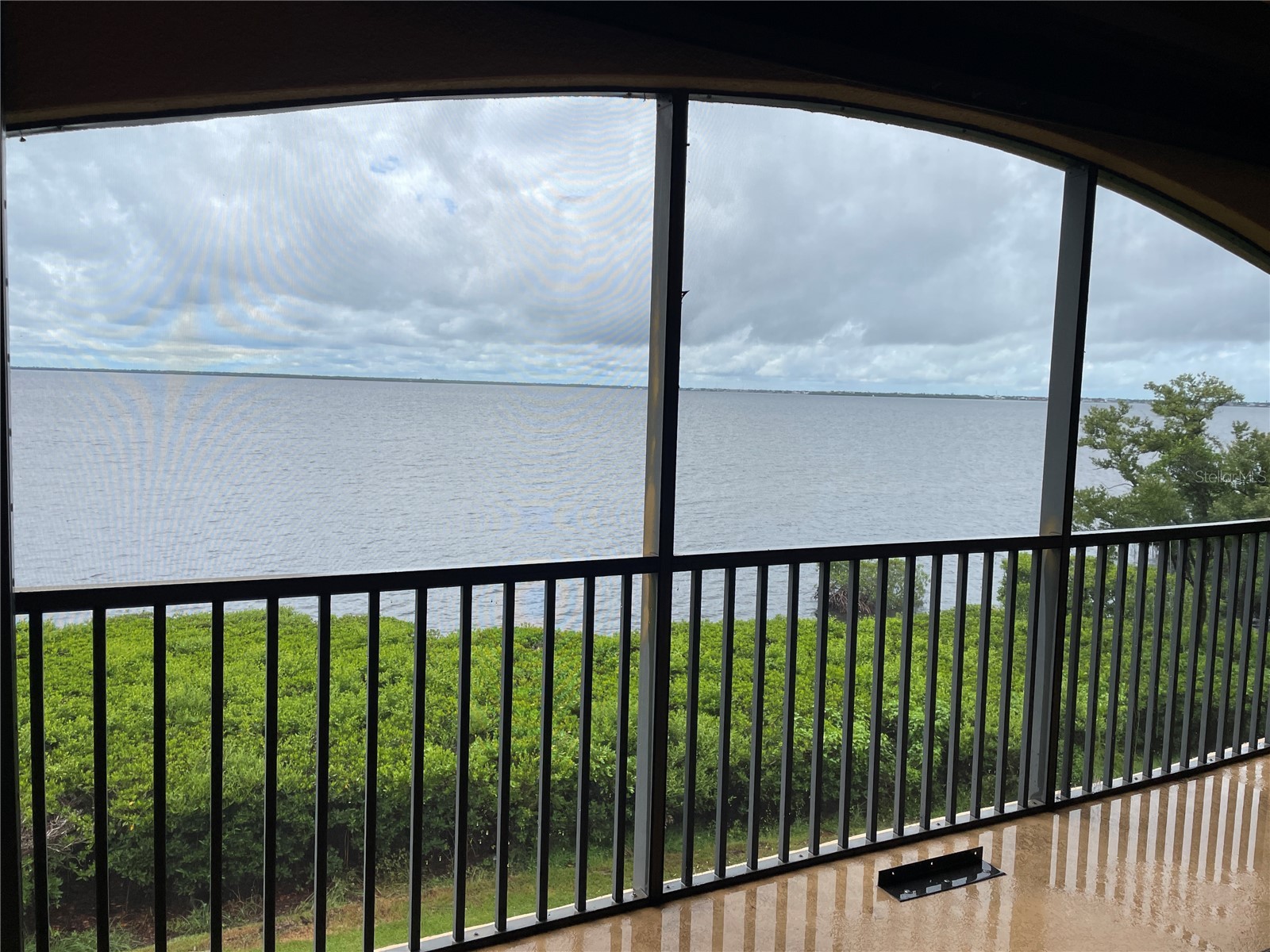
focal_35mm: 26
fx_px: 954
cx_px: 635
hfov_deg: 67.3
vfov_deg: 53.1
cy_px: 476
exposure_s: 1/2681
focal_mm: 4.2
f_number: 1.6
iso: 32
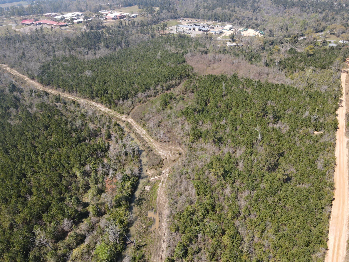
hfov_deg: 71.6
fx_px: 242
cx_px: 174
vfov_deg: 56.8
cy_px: 131
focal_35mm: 24
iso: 100
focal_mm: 4.5
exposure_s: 1/350
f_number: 2.8
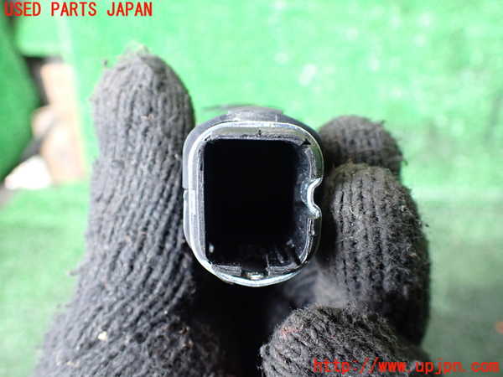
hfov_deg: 60.0
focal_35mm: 30
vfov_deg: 46.8
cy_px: 188
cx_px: 252
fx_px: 436
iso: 800
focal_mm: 5.4
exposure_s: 1/30
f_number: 2.3
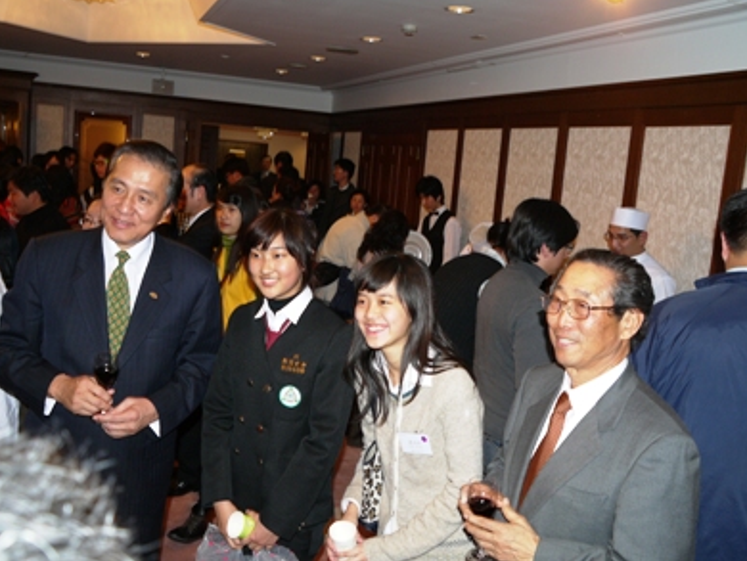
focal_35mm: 37
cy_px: 279
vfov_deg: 38.7
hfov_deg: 50.1
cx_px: 371
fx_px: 799
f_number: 4.1
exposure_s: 1/30
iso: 160
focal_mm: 18
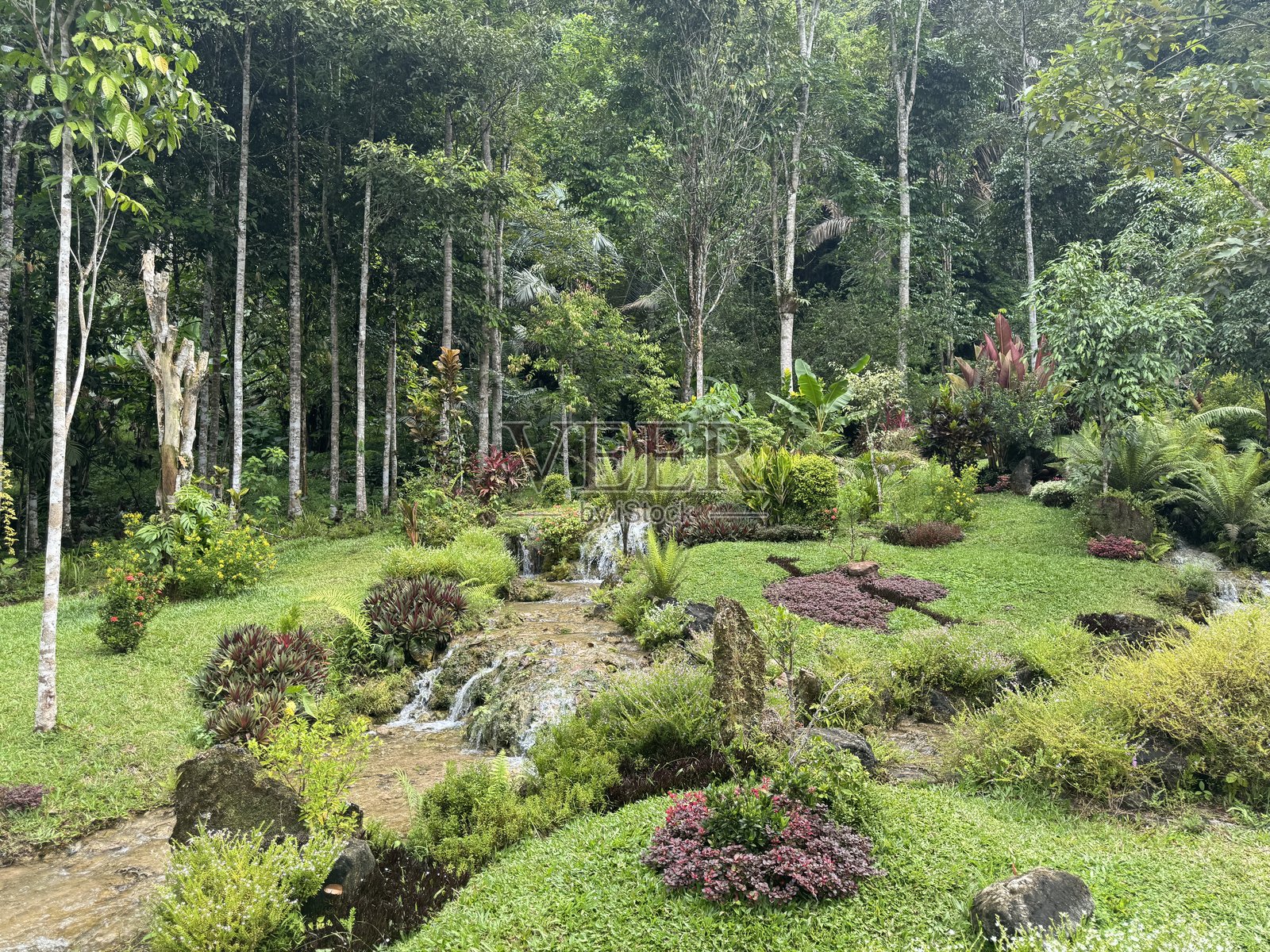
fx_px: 881
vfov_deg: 56.8
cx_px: 635
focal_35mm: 24
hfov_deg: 71.6
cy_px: 476
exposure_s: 1/756
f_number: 1.78
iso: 80
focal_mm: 6.76
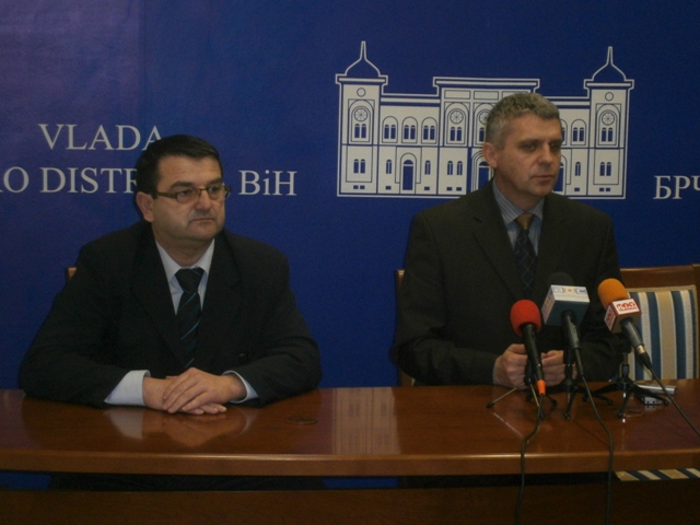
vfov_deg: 17.0
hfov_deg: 22.5
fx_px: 1759
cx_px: 350
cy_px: 262
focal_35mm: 87
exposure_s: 1/60
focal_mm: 15.4
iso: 400
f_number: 4.9
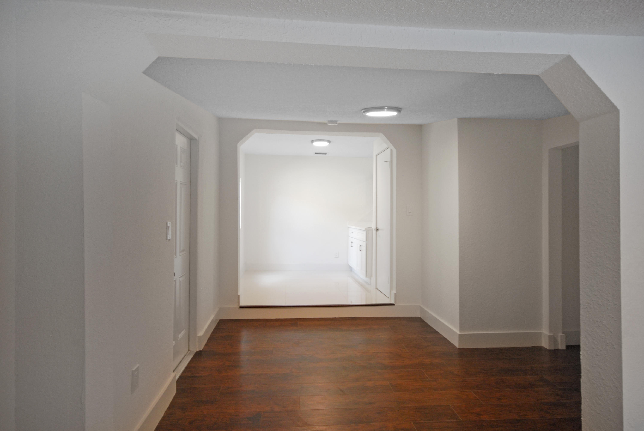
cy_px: 216
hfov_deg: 81.1
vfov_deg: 59.6
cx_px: 322
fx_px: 376
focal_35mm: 21
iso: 400
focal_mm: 14
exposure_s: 1/25
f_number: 5
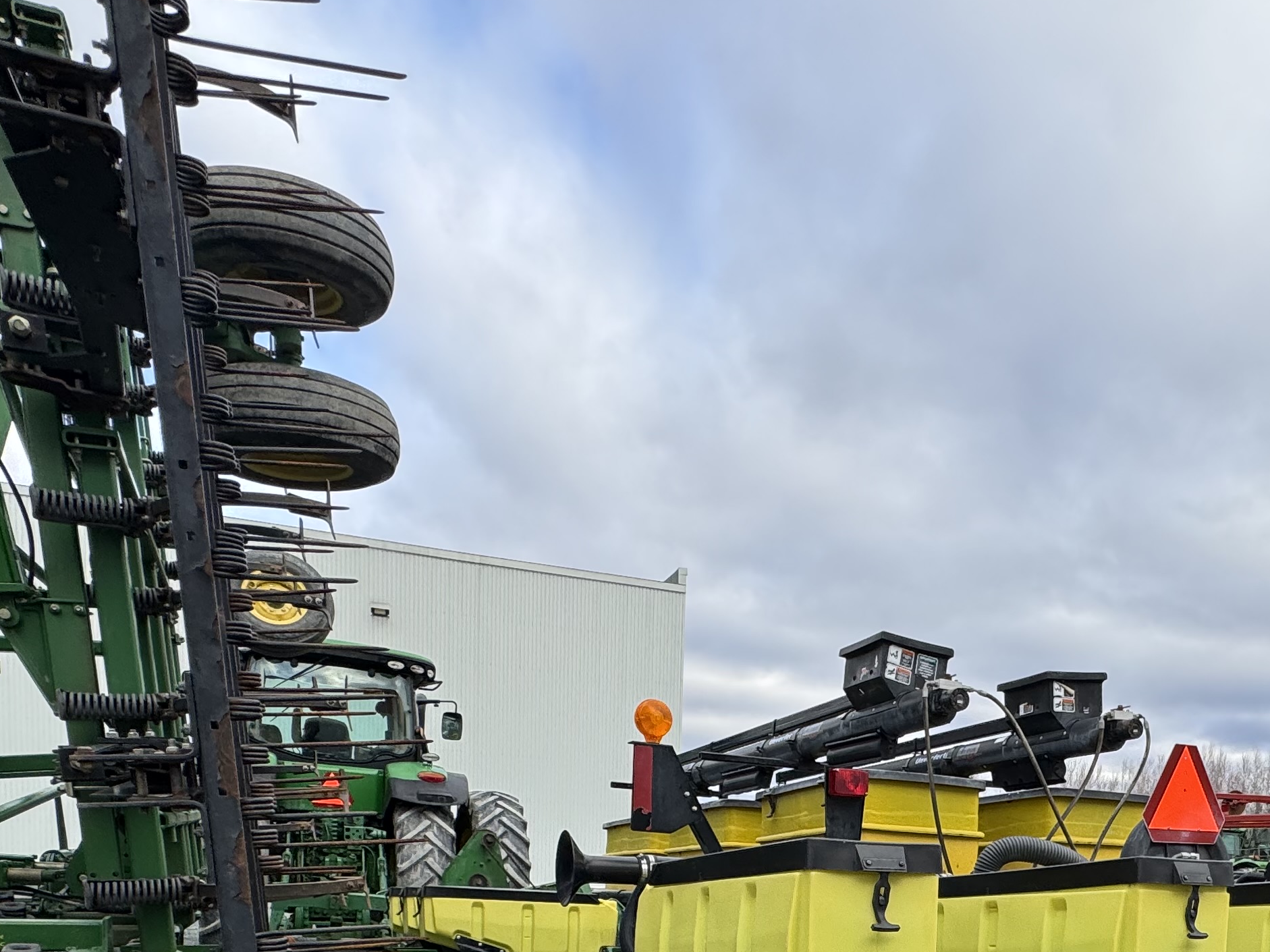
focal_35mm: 30
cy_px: 956
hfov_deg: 58.5
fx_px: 1101
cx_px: 859
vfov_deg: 40.8
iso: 40
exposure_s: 1/476
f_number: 2.2
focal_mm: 2.22
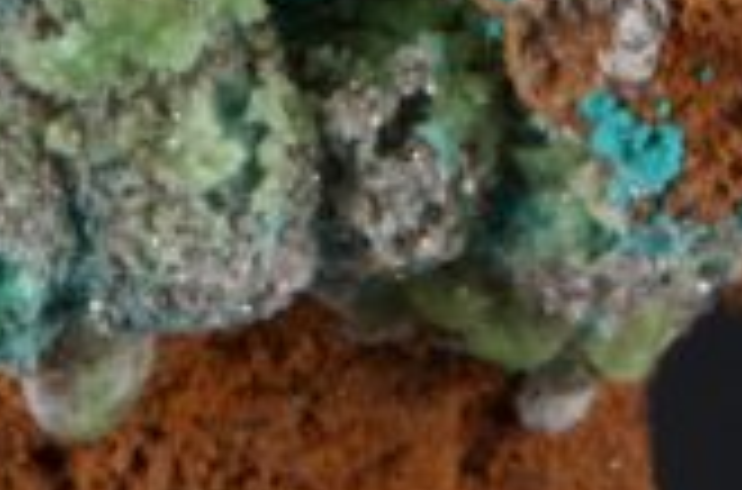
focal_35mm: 298
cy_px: -258
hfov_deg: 6.9
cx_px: 342
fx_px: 6125
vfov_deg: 4.6
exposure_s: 1
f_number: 7.1
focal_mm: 55
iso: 100
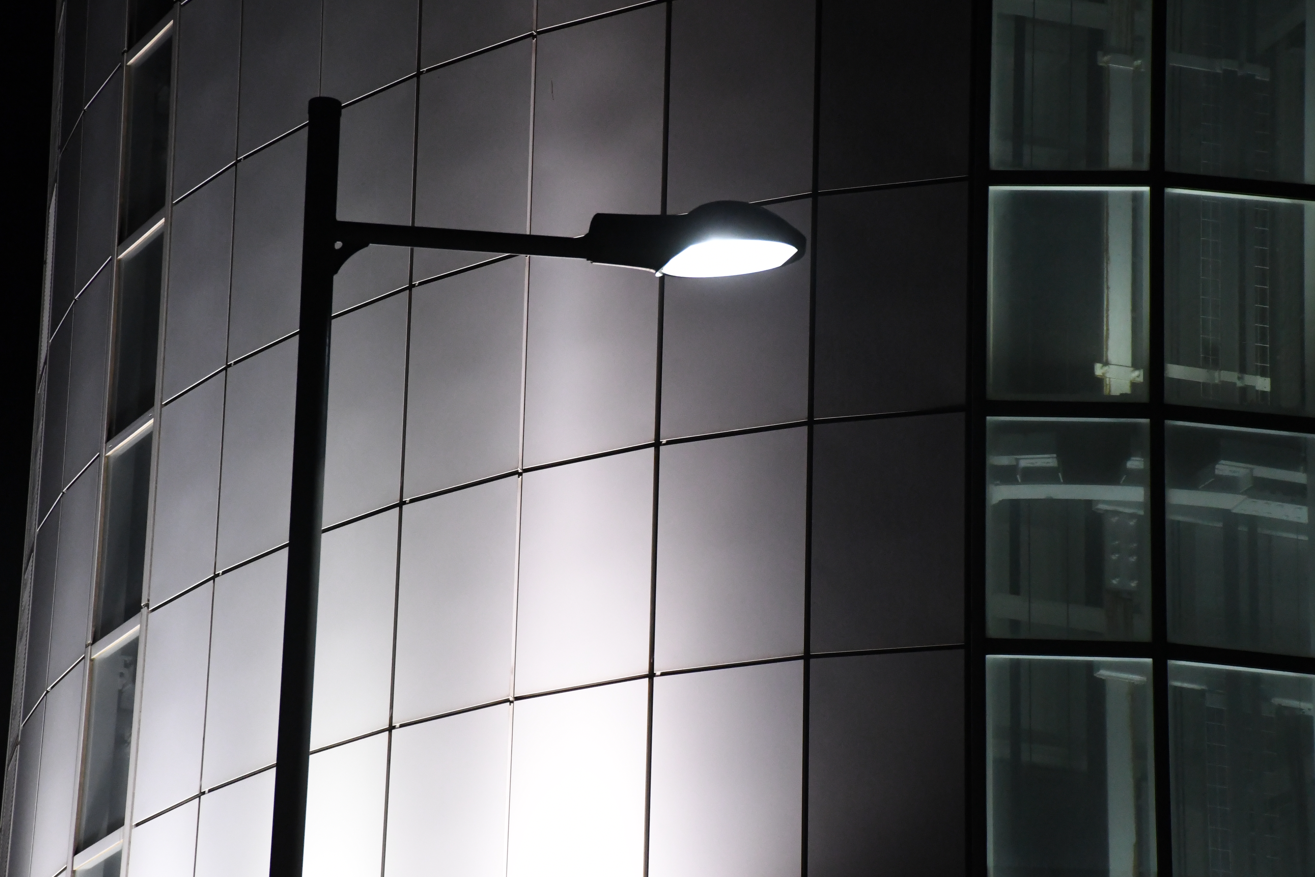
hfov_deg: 14.9
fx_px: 5040
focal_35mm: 138
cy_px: 443
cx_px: 669
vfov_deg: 9.9
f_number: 8
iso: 6400
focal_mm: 90
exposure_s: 1/160
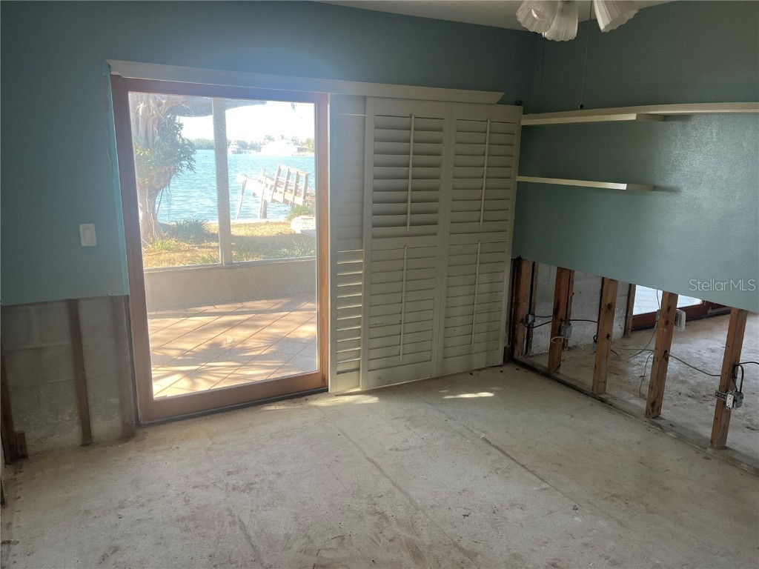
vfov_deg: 53.1
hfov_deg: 67.3
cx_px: 380
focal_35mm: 26
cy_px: 284
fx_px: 570
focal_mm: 5.1
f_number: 1.6
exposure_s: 1/121
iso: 80
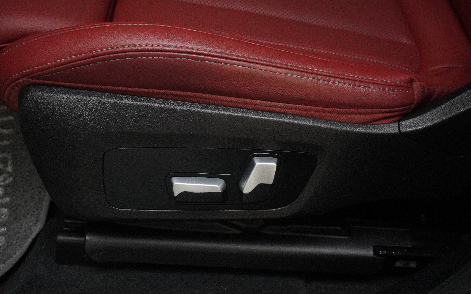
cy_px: 137
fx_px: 629
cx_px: 235
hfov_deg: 41.1
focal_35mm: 49
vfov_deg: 26.3
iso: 6400
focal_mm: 32
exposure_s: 1/80
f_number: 6.3
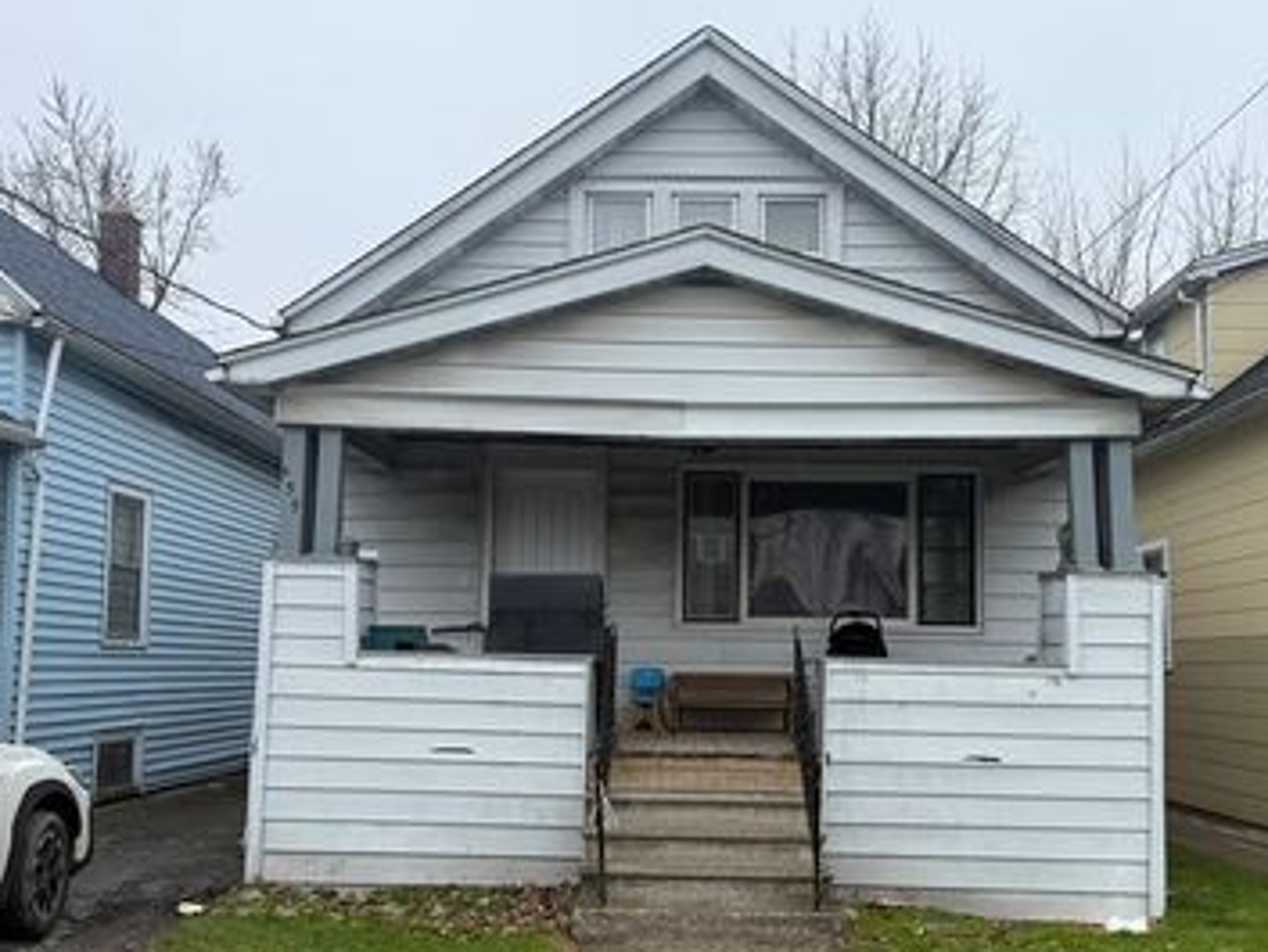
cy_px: 555
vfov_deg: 41.7
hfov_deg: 53.9
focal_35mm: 34
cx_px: 675
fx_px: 1246
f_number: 1.78
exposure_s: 1/1060
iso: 80
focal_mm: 6.76
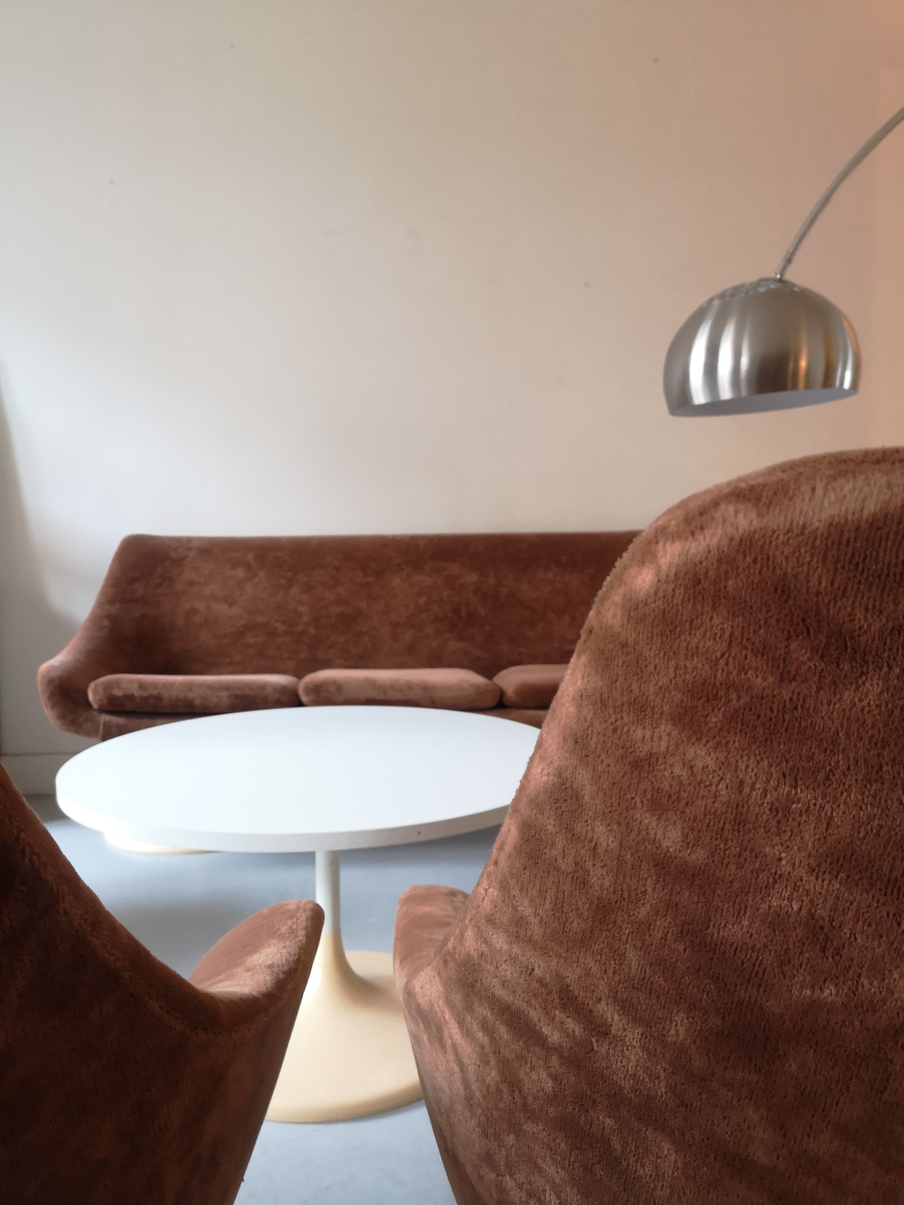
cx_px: 452
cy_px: 602
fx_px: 940
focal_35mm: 27
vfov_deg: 65.3
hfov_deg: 51.4
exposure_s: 1/33.3
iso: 250
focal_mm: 3.95
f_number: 1.8
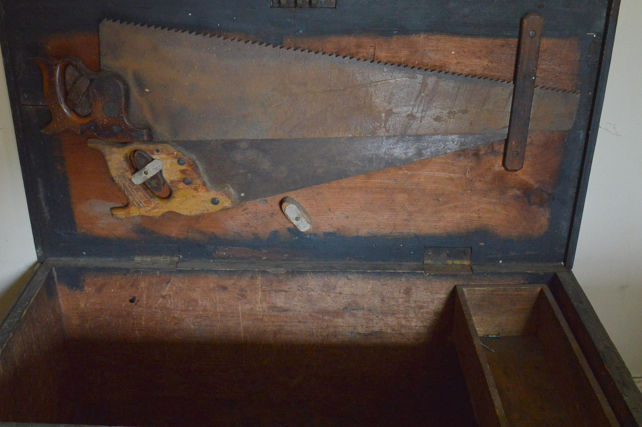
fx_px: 730
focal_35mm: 41
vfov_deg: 32.5
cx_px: 286
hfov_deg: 47.4
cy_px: 246
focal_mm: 20
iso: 1600
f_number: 6.3
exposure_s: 1/100
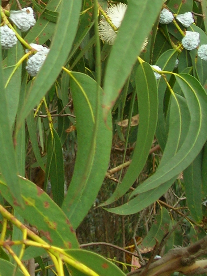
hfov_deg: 10.1
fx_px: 1157
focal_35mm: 145
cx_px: -17
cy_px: -22
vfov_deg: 13.4
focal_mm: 8.4
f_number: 3.3
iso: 50
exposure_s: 1/43.5
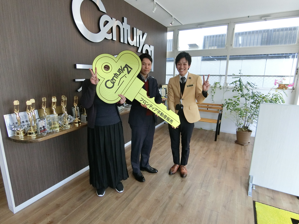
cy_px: 112
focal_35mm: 19
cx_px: 150
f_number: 2.7
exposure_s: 1/1000
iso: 500
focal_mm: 4.06
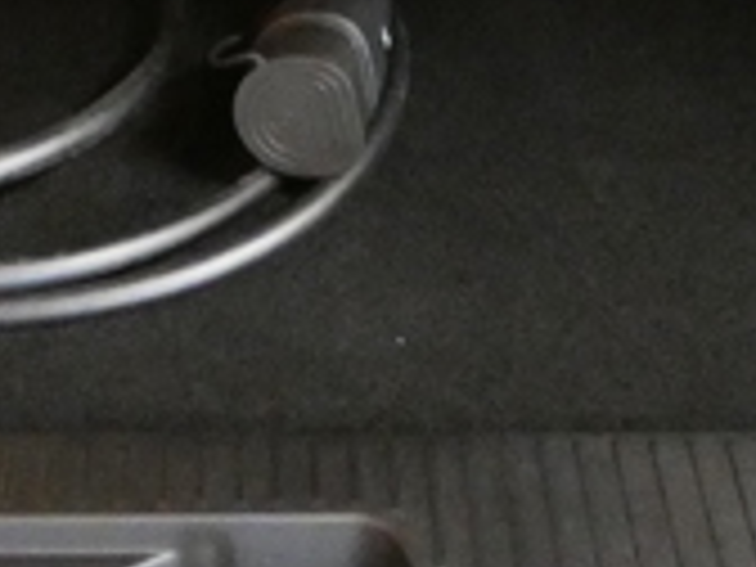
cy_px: -342
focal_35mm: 95
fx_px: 2075
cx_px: 243
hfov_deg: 20.6
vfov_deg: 14.3
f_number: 2.8
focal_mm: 3.6
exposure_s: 1/15
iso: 1600
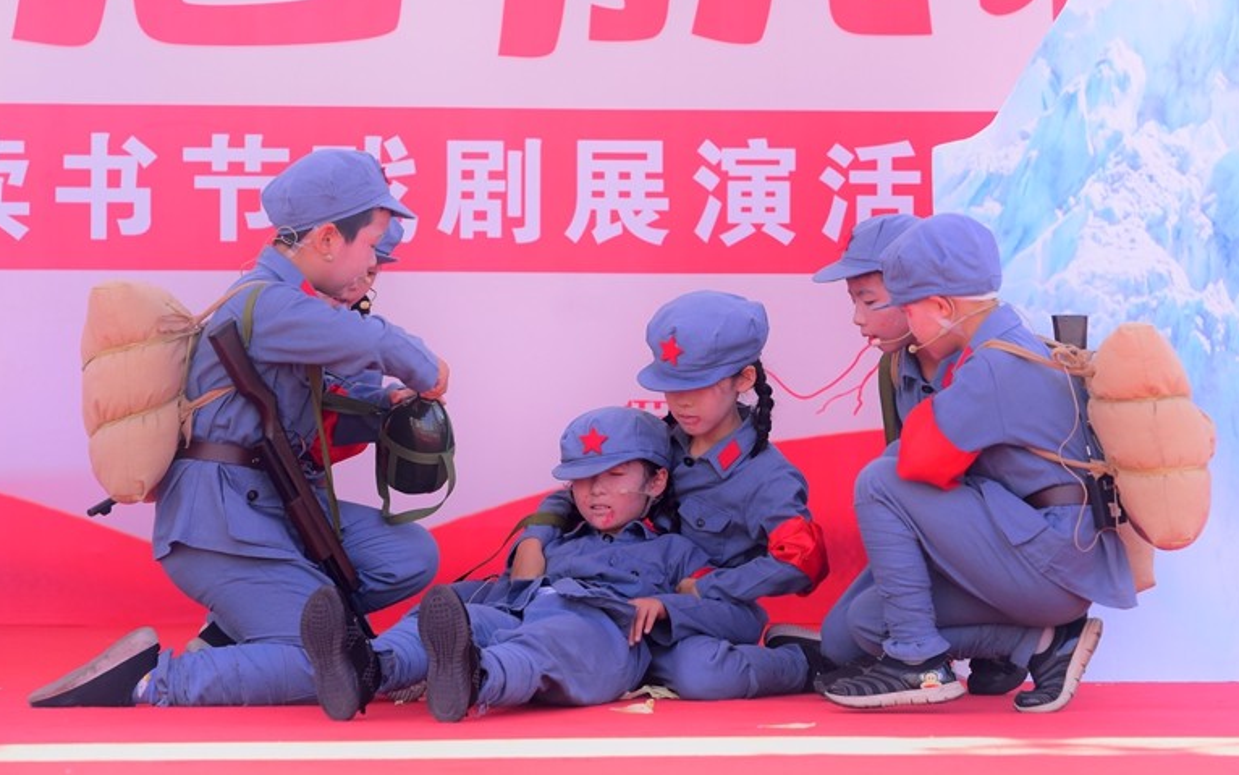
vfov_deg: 7.3
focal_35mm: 181
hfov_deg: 11.6
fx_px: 6113
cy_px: 369
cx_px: 602
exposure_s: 1/500
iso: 640
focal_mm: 170
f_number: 5
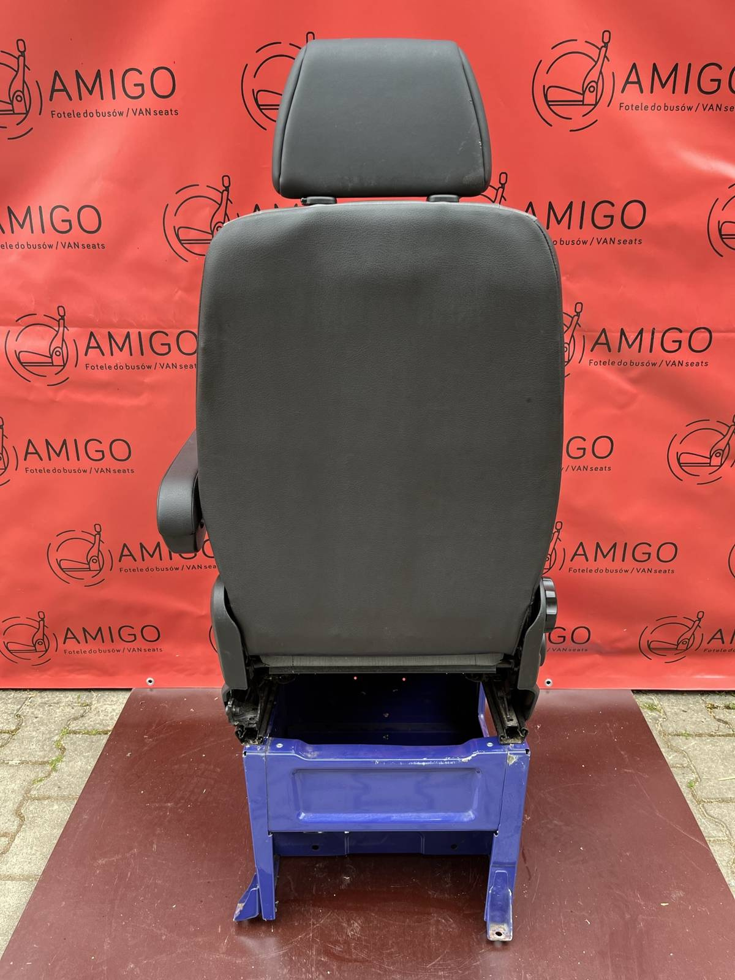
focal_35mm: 26
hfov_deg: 53.1
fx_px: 736
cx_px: 368
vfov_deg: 67.3
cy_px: 490
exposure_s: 1/121
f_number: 1.6
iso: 80
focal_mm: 5.1
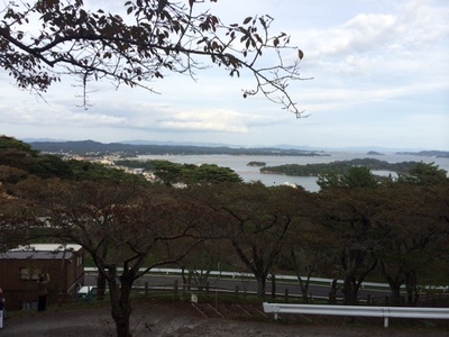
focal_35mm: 30
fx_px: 389
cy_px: 168
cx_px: 224
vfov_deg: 46.8
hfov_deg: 60.0
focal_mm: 4.12
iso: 32
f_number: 2.2
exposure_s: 1/873
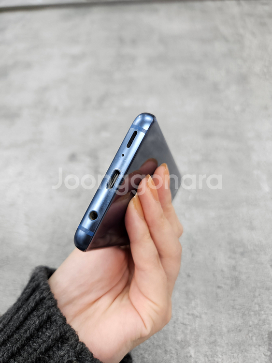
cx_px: 136
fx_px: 241
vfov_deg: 73.9
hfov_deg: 58.9
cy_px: 182
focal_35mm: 23
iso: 200
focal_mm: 5.4
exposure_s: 1/120
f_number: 1.8
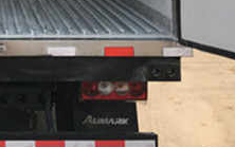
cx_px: -42
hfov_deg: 16.7
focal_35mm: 120
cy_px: -113
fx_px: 769
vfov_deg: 10.3
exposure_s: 1/845
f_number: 2.2
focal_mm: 4.15
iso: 25
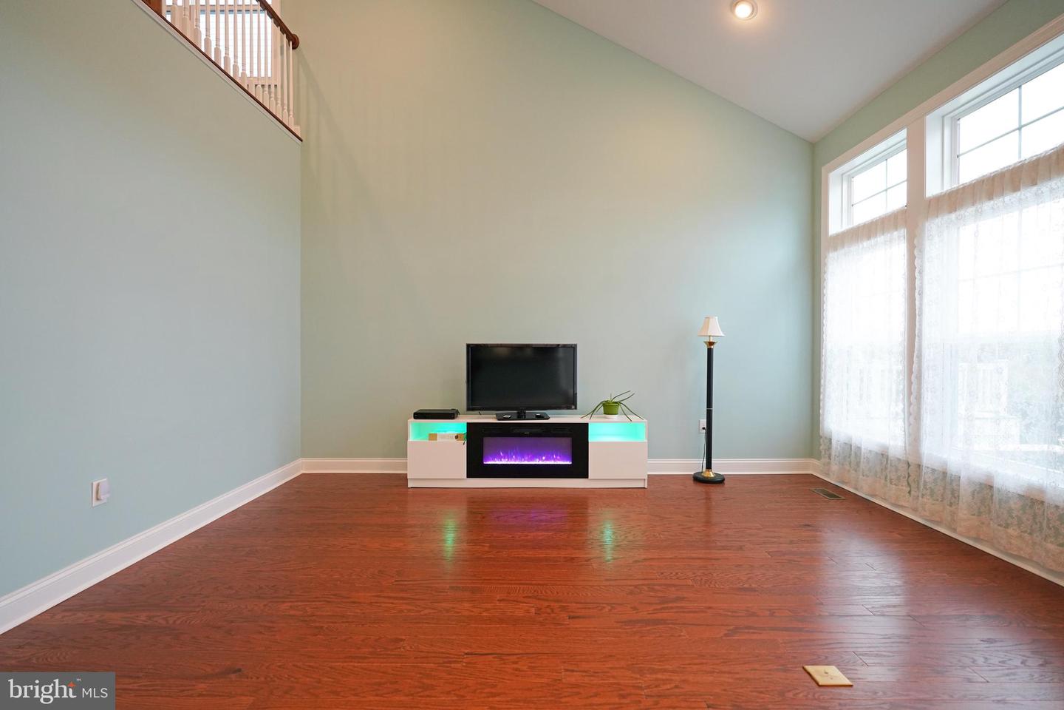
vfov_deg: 73.7
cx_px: 532
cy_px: 355
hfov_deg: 96.7
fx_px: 473
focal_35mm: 16
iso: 1600
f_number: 3.5
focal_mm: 16
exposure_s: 1/160
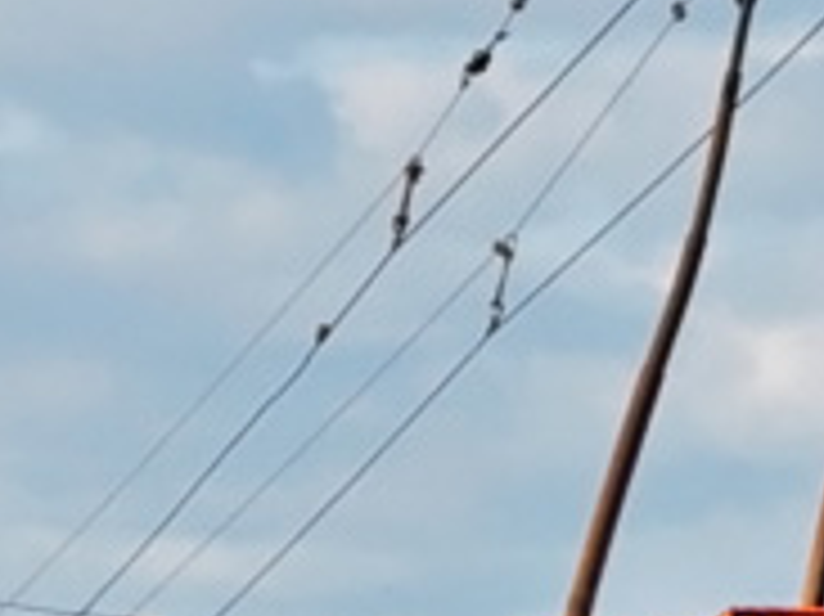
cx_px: 1103
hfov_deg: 2.9
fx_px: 16509
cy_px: 1205
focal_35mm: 694
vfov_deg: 2.1
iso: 400
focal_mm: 70
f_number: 7.1
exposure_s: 1/1250
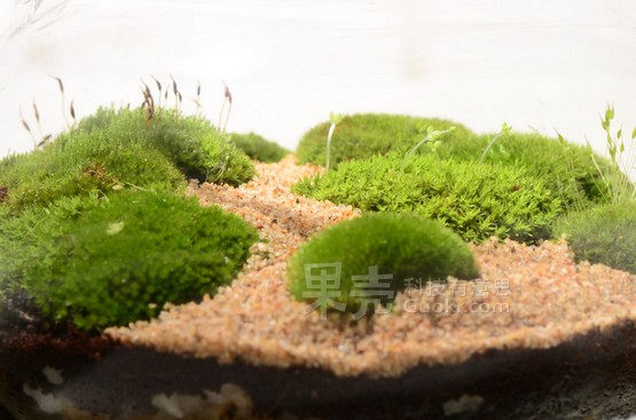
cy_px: 210
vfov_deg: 8.7
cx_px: 318
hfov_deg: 13.1
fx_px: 2775
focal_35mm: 158
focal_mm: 105
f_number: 18
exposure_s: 1/250
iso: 100
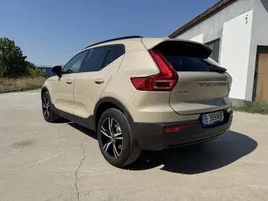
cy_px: 100
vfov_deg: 56.8
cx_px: 134
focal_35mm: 24
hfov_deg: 71.6
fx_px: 186
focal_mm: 6.76
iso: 80
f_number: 1.78
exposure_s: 1/7937
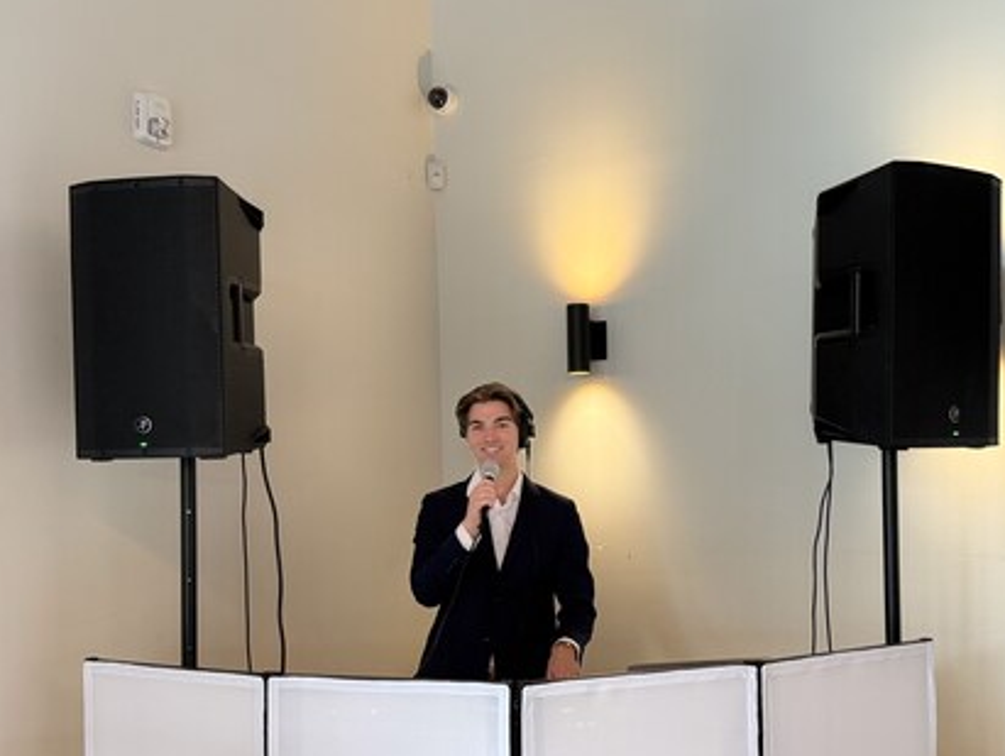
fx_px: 1017
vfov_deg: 40.6
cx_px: 558
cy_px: 450
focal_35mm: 35
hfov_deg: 52.5
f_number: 1.78
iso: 200
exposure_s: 1/121
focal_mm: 6.76
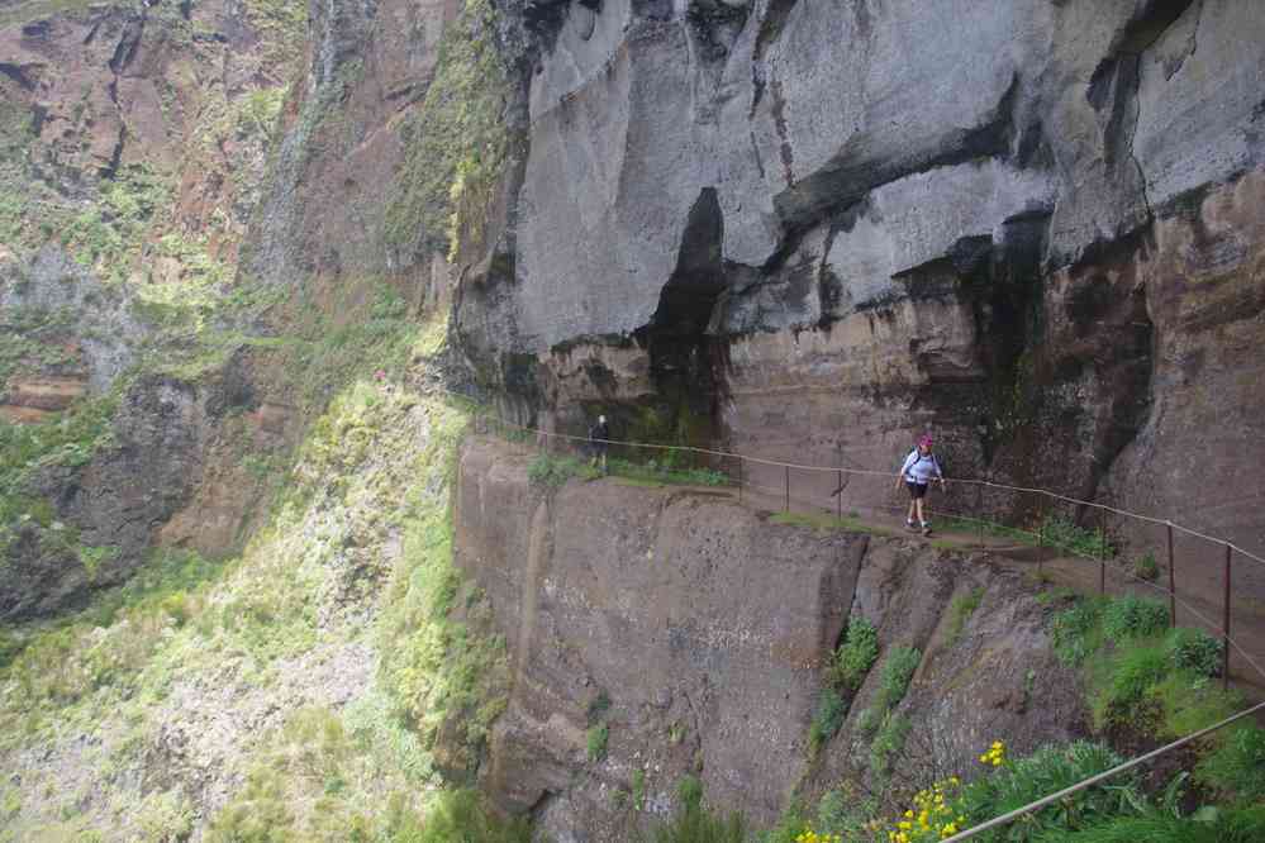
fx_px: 1054
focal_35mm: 30
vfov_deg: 43.6
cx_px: 632
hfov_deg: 61.9
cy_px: 422
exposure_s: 1/50
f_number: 7.1
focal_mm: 20
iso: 200
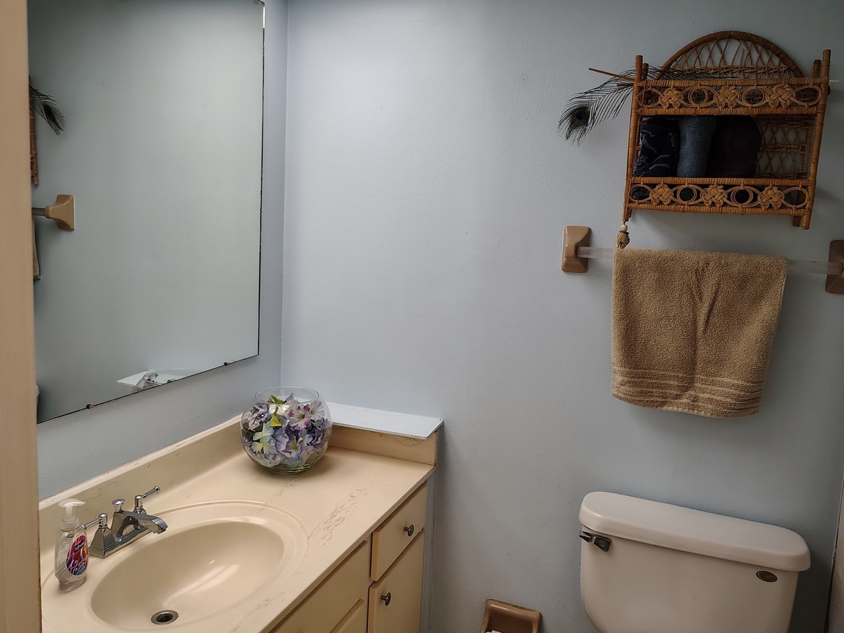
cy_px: 294
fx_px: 707
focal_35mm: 29
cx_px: 427
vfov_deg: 48.2
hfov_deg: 61.7
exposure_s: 1/60
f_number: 1.8
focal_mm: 5.56
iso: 802
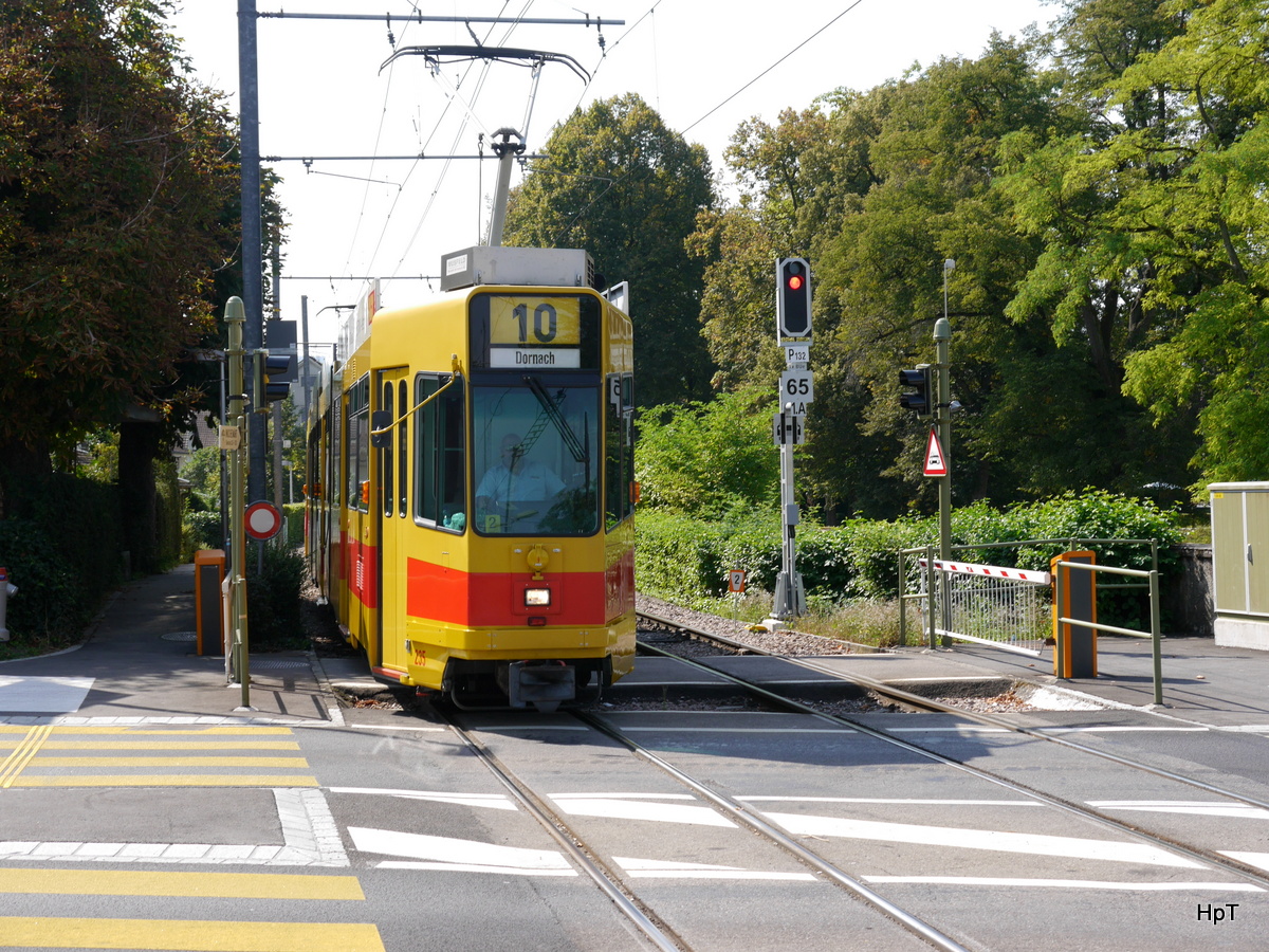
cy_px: 476
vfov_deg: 25.2
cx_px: 634
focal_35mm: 58
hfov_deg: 33.2
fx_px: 2126
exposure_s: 1/250
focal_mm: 29
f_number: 7.1
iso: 160
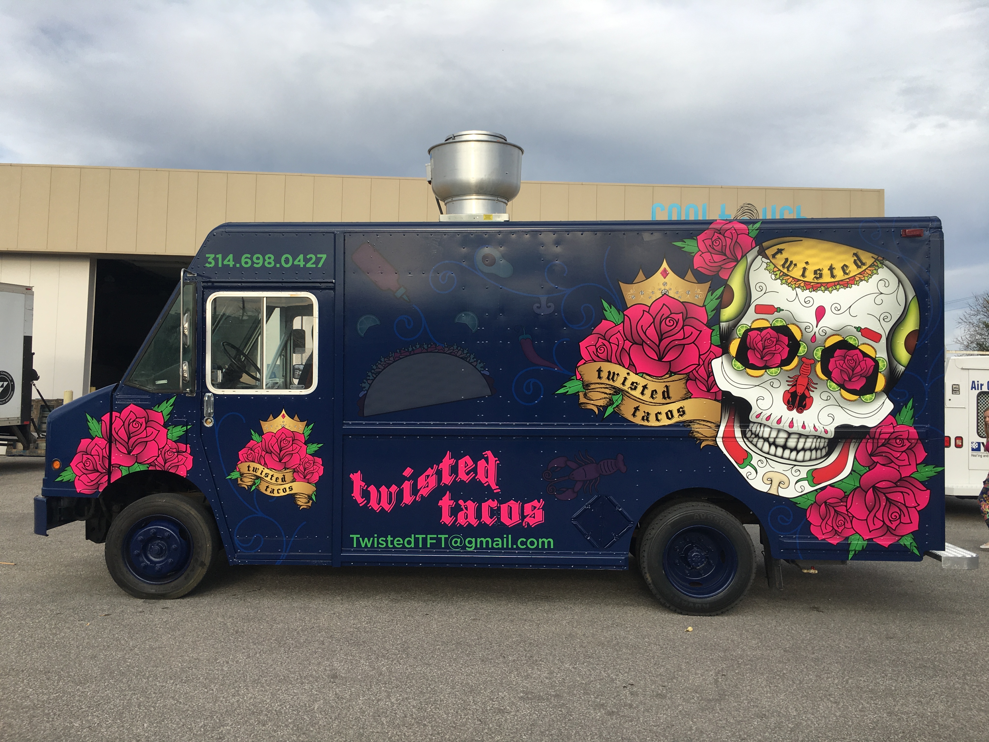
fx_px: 829
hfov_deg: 61.7
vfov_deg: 48.2
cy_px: 371
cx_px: 494
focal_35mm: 29
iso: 25
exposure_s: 1/884
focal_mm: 4.15
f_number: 2.2
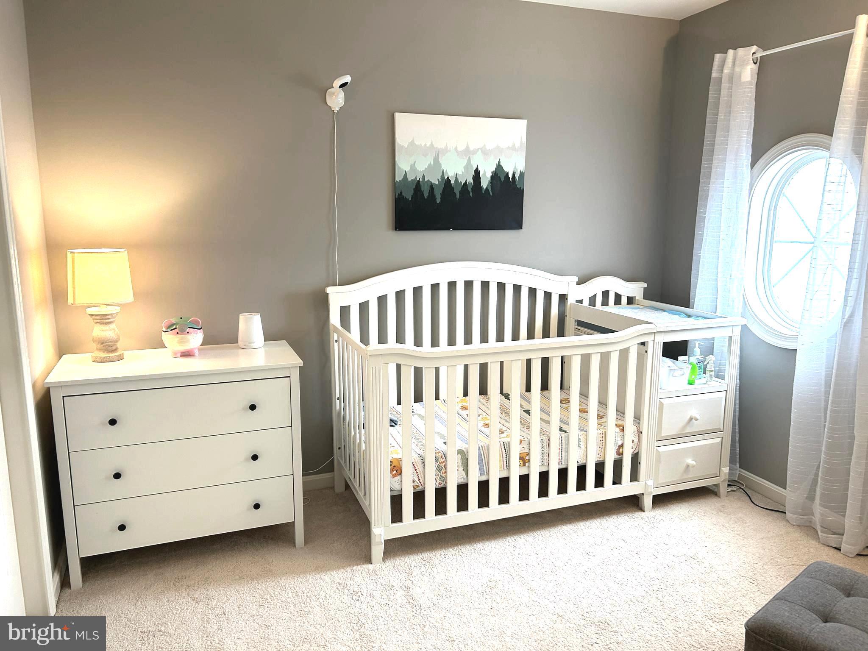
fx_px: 652
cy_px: 326
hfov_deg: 67.3
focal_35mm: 26
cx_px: 434
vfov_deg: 53.1
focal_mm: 5.7
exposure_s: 1/60
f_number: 1.5
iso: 100
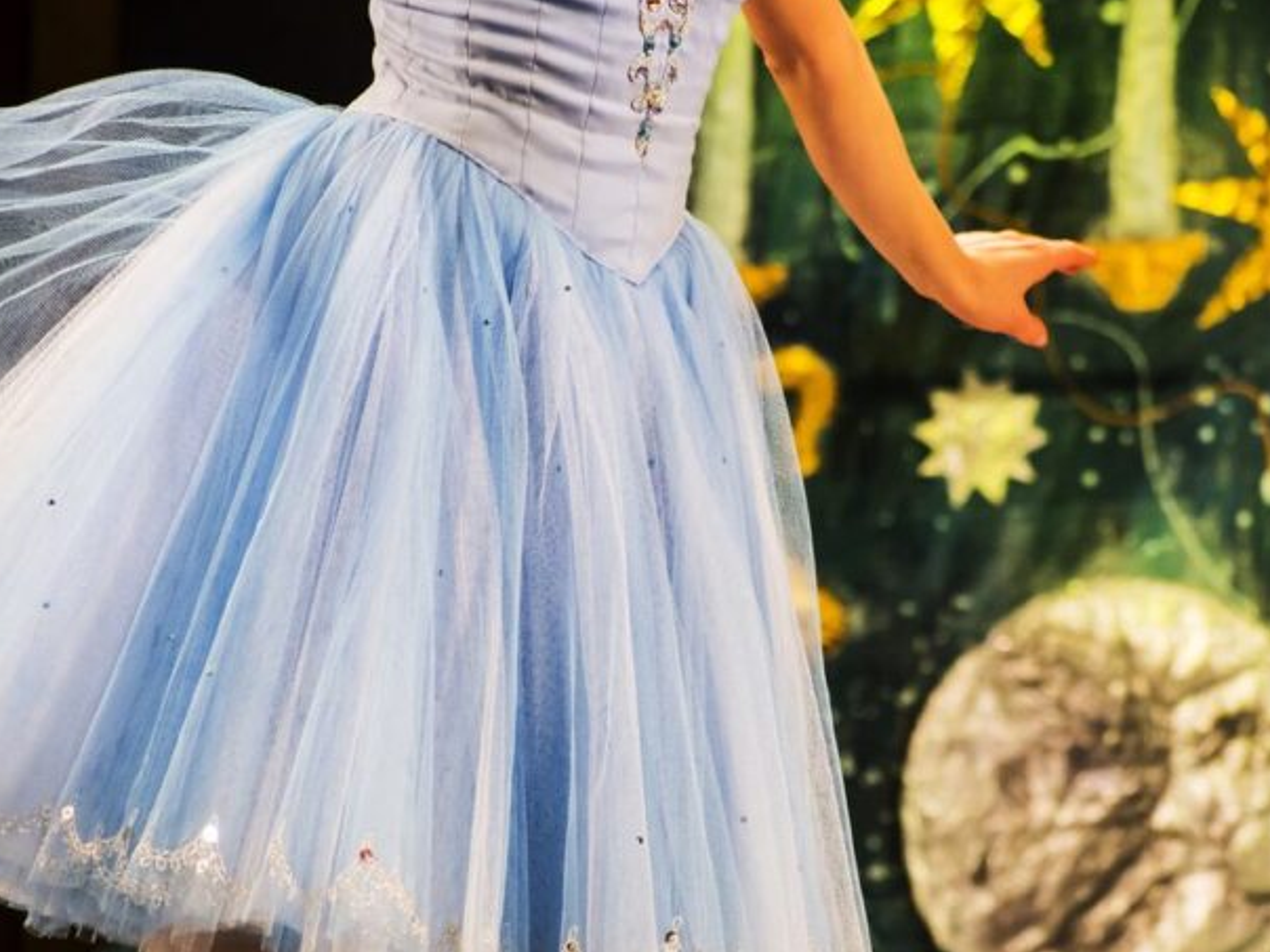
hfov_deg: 5.6
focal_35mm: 356
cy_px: 553
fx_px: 13061
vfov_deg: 4.2
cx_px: 706
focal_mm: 140
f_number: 5.2
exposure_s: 1/250
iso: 2500
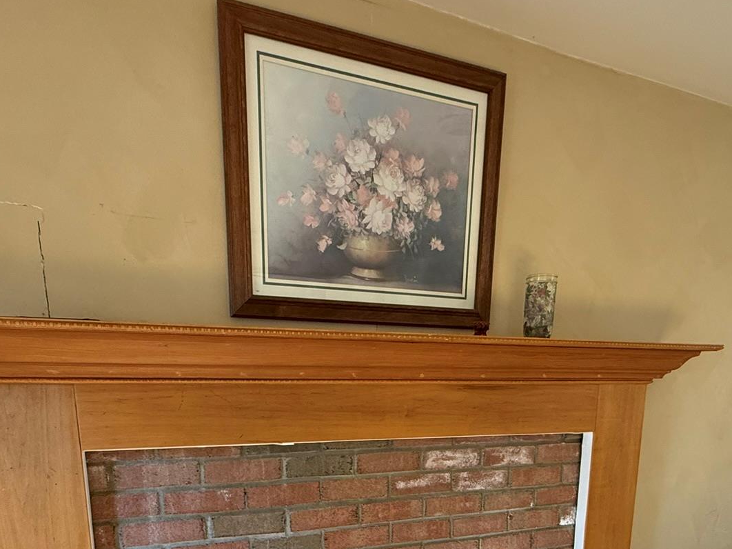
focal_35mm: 27
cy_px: 515
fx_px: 571
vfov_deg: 45.4
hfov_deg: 65.3
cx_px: 380
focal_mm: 2.22
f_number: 2.2
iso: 250
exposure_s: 1/99
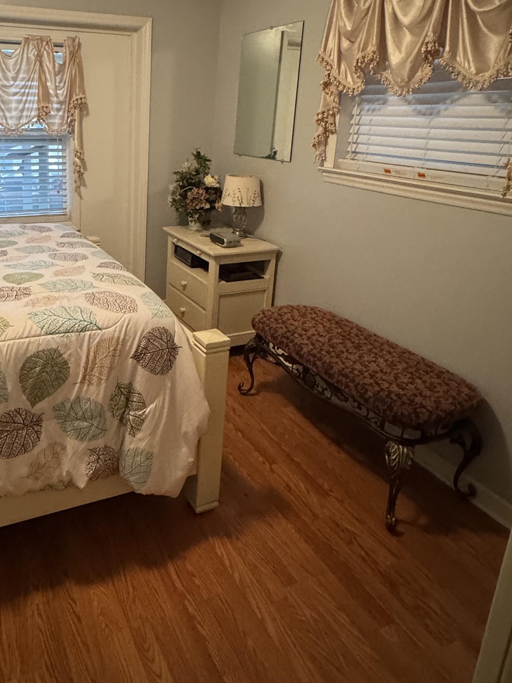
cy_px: 244
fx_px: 513
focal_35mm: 26
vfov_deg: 66.0
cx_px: 137
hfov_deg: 51.1
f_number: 2.2
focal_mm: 2.22
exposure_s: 1/40
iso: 1000
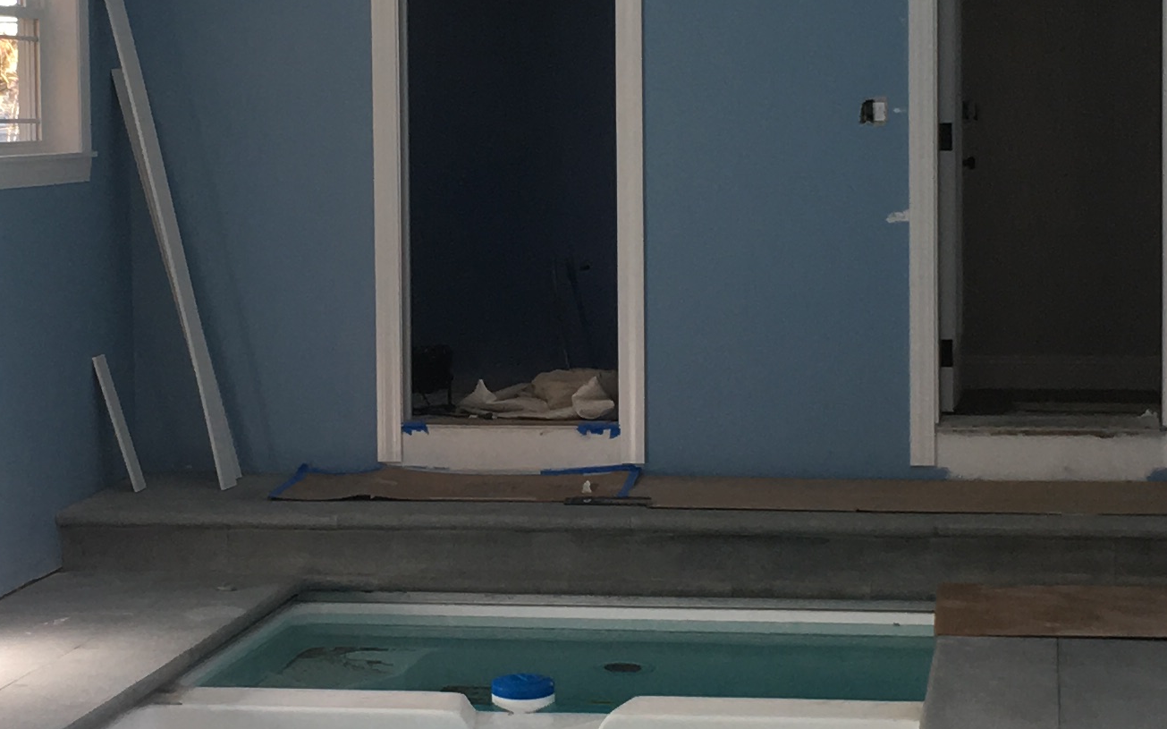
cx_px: 457
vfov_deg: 13.7
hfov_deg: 21.8
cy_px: 290
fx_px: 3021
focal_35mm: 95
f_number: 2.2
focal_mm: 4.15
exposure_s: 1/60
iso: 32
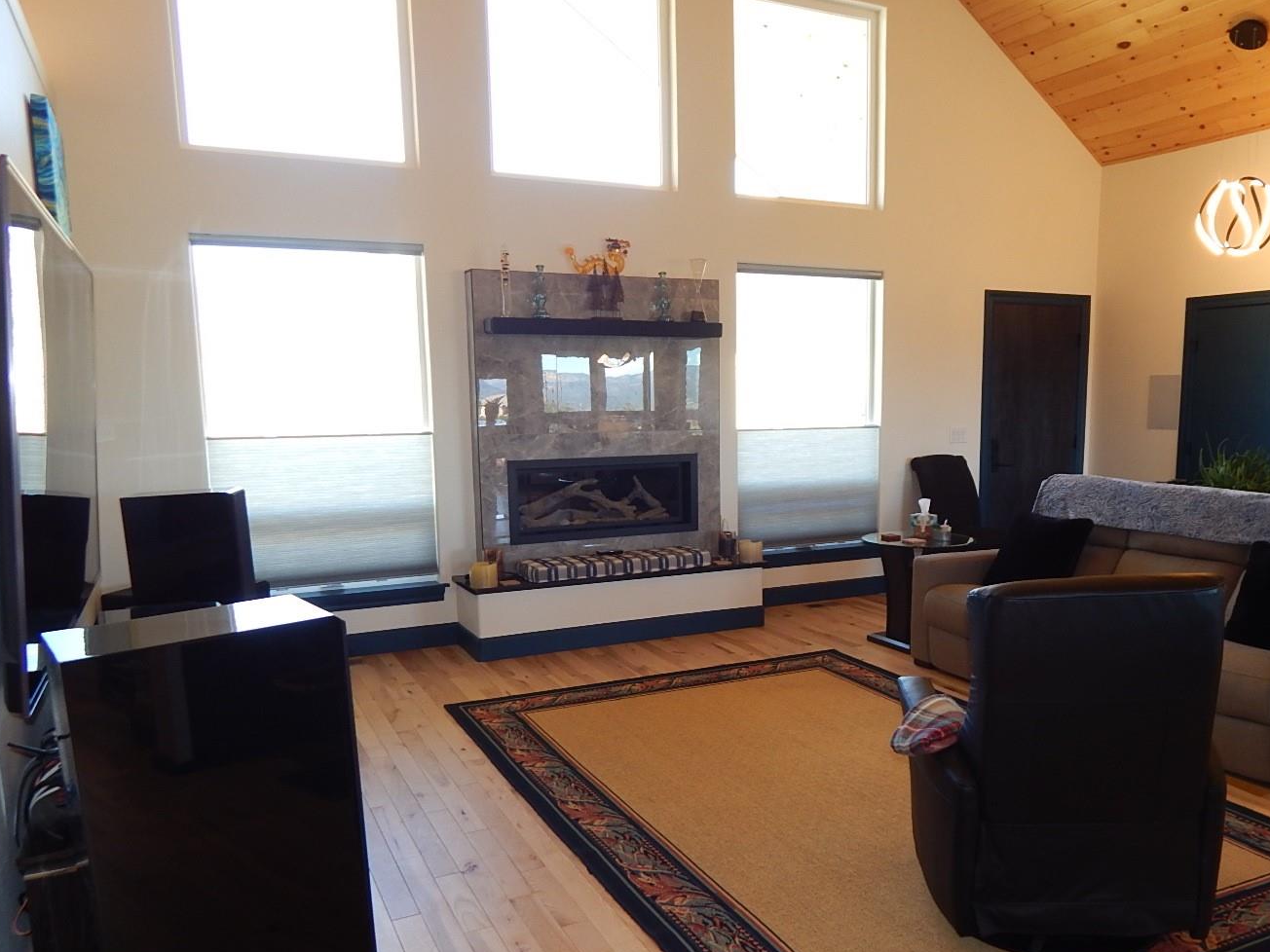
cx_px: 702
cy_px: 551
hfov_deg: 65.2
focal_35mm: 27
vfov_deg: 51.1
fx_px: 991
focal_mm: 4
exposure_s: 1/30
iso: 125
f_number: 3
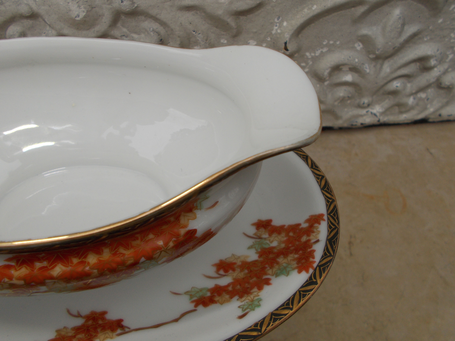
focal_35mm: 30
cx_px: 228
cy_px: 170
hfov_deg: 60.0
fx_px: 394
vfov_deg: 46.8
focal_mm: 5.3
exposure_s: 1/200
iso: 80
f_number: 3.4
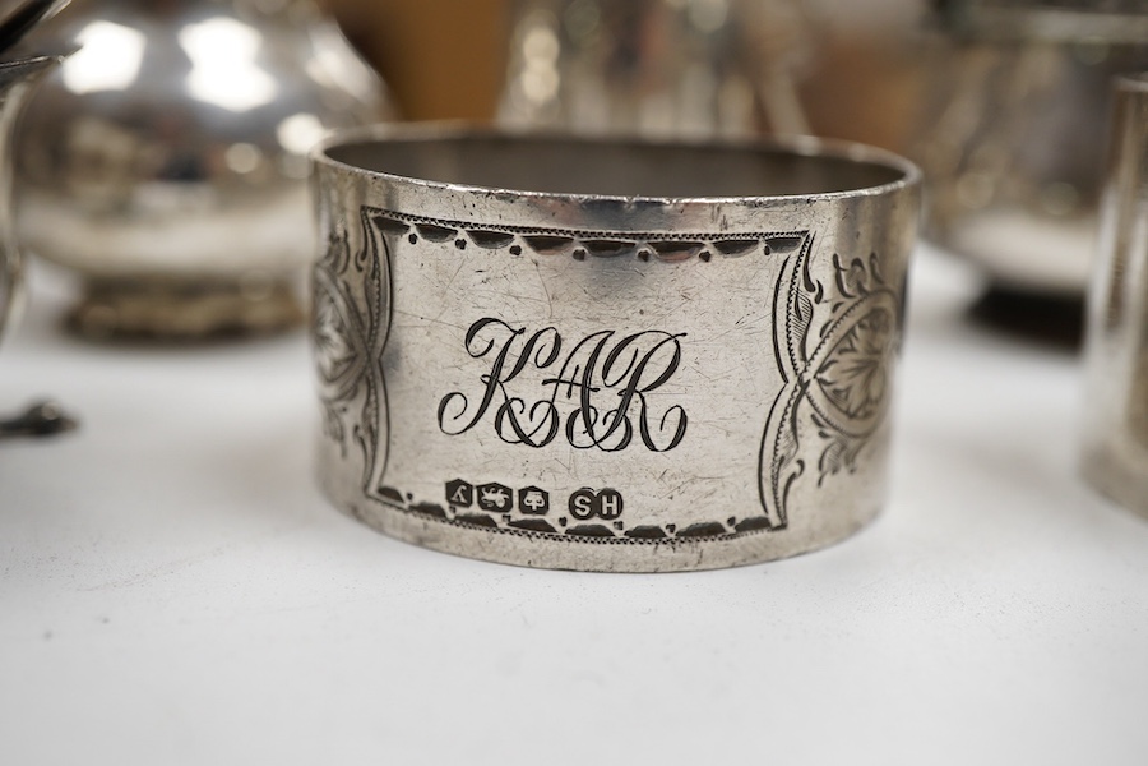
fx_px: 1435
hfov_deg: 43.6
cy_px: 383
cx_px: 574
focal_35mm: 45
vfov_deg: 29.9
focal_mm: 30
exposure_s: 1/125
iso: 800
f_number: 9
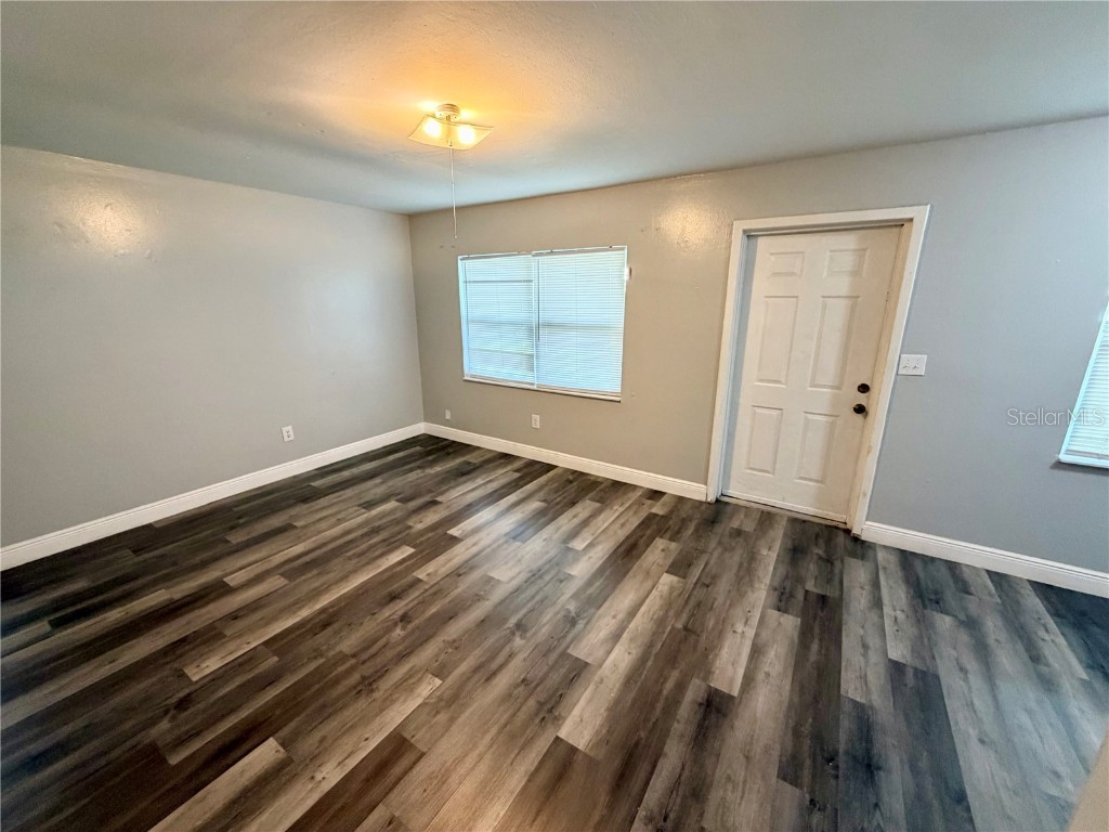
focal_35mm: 14
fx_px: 449
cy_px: 416
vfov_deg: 85.7
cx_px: 554
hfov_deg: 102.1
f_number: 2.2
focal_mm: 2.22
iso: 320
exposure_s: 1/60
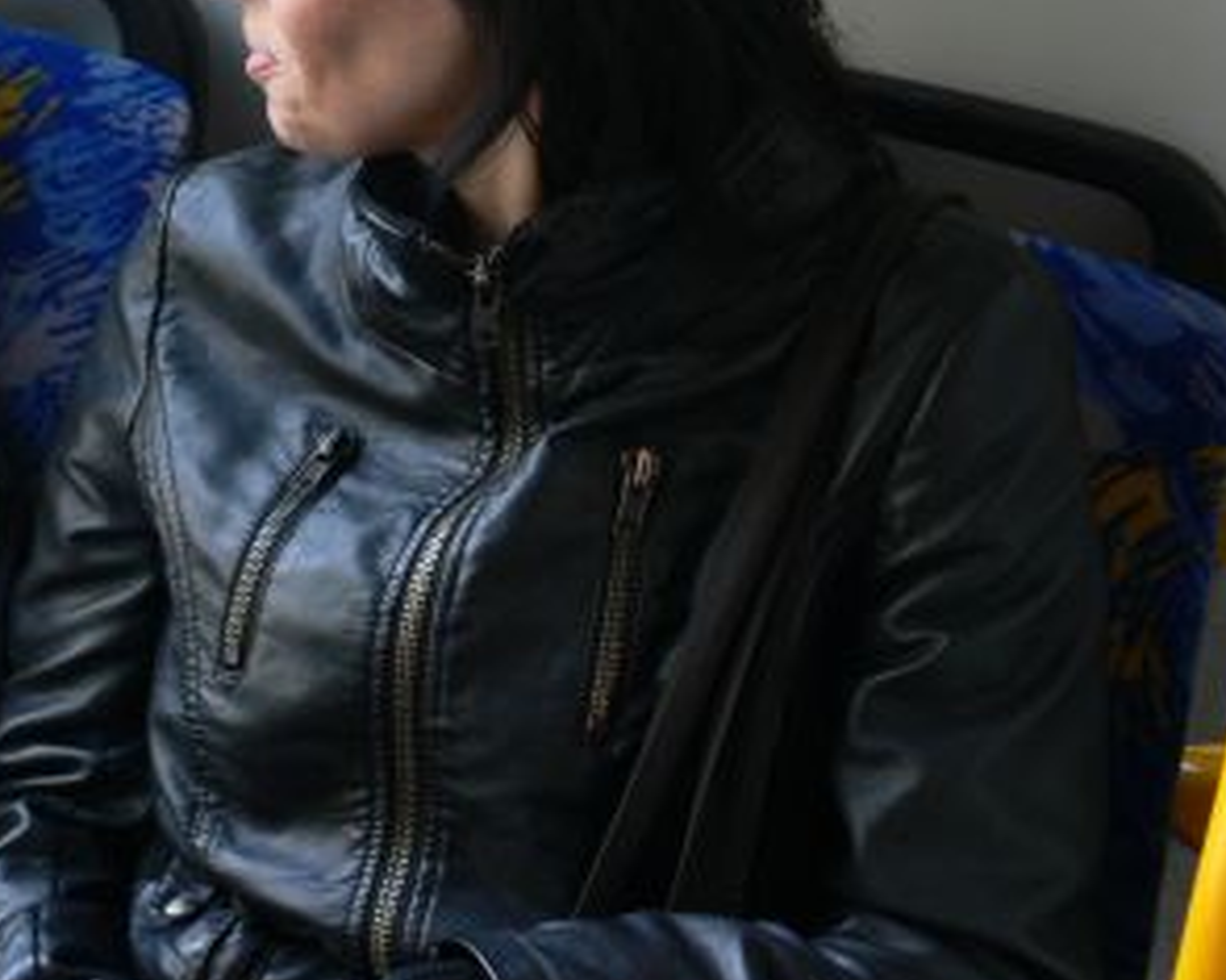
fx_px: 3337
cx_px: 142
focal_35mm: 92
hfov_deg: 20.4
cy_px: 163
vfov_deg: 16.6
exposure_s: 1/50
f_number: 3.2
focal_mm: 10.7
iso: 100
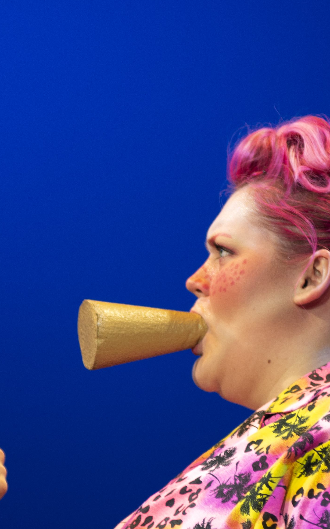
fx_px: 7813
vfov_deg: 3.9
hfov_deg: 2.4
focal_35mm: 543
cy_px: 344
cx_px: 136
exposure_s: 1/160
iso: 400
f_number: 2.8
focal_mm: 200
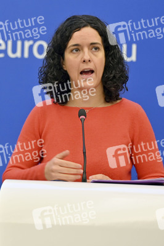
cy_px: 123
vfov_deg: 18.3
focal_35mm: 112
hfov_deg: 12.2
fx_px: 767
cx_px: 82
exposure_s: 1/160
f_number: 2.8
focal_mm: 112
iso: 640
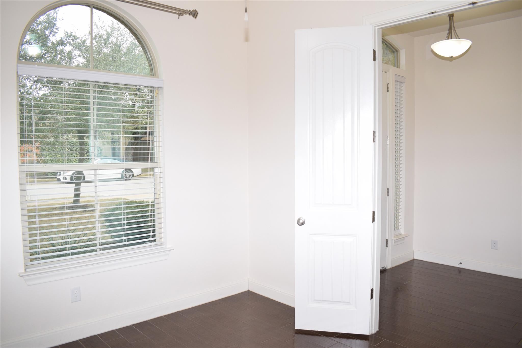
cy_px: 174
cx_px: 261
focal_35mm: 27
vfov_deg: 47.9
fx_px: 391
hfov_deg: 67.4
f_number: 5.6
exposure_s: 1/125
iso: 400
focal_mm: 18
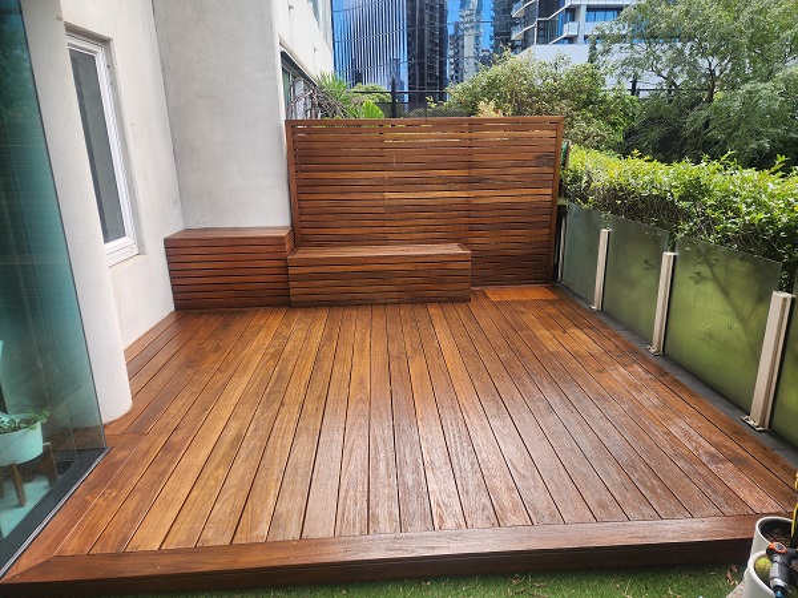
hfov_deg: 73.9
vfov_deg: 58.9
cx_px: 399
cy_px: 299
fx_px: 530
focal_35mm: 23
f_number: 1.8
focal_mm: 6.4
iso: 20
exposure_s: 1/180
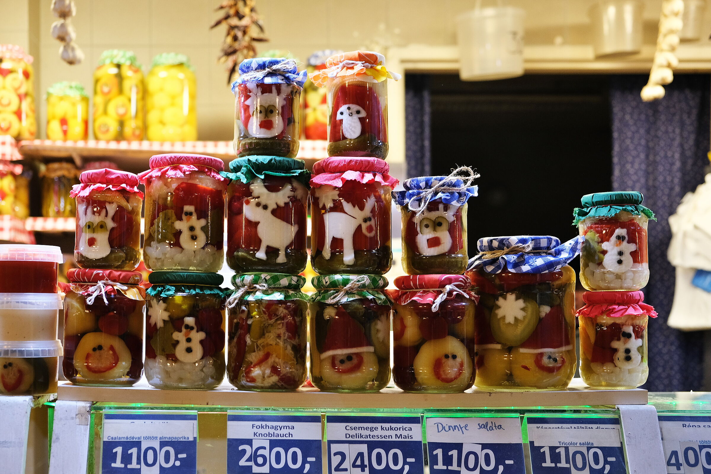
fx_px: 928
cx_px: 356
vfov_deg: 28.6
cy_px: 237
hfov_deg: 41.9
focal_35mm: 47
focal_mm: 31.5
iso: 800
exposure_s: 1/30
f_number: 3.6
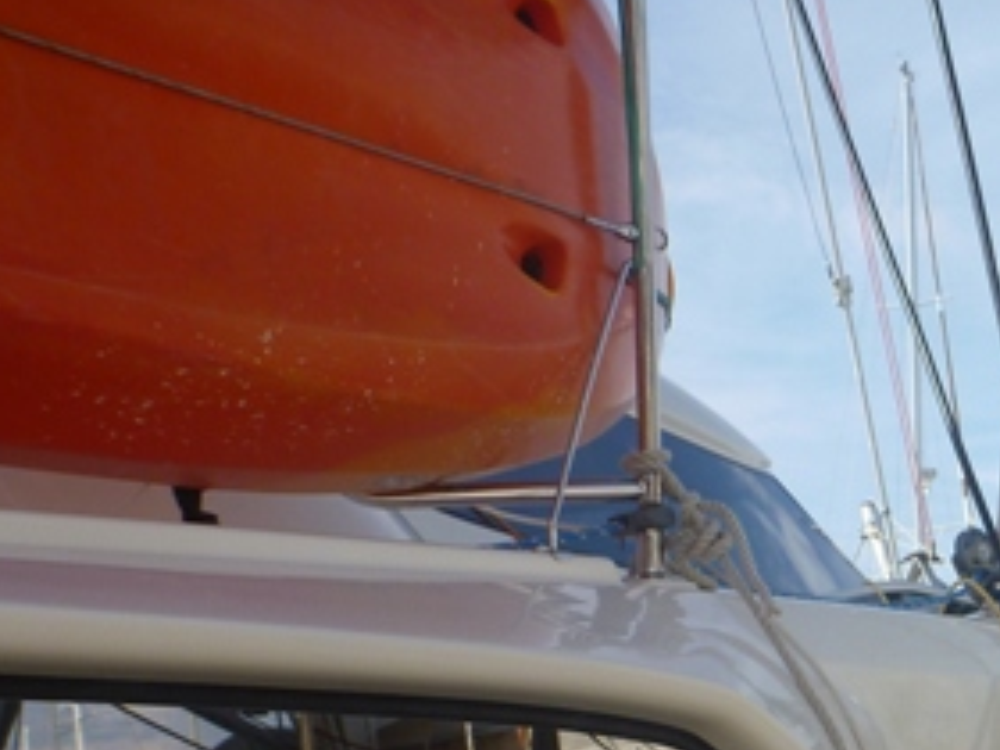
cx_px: 1039
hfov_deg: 28.1
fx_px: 1849
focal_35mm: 64
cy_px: 818
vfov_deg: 21.8
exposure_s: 1/800
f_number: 3.3
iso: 100
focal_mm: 4.9
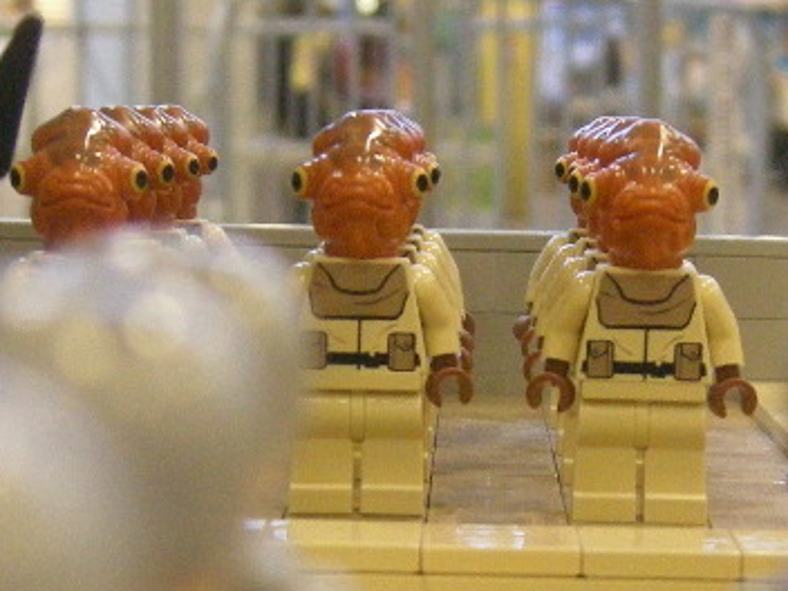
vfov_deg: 11.3
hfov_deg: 15.0
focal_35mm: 131
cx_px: 584
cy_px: 463
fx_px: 2982
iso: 400
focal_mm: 7.5
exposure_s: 1/19.3
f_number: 2.7
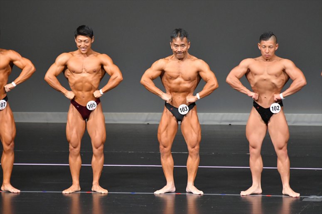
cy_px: 107
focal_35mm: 345
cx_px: 161
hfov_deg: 6.0
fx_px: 3084
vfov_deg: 4.0
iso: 5000
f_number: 5.6
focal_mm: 230
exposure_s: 1/400
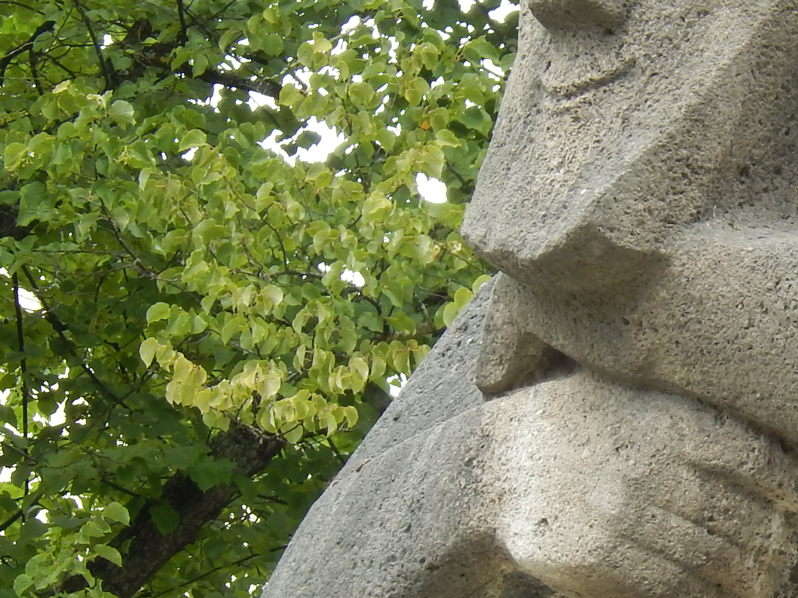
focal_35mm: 498
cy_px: 364
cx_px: 693
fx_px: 11481
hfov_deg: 4.0
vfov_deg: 3.0
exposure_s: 1/60
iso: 125
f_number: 5.7
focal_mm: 30.3
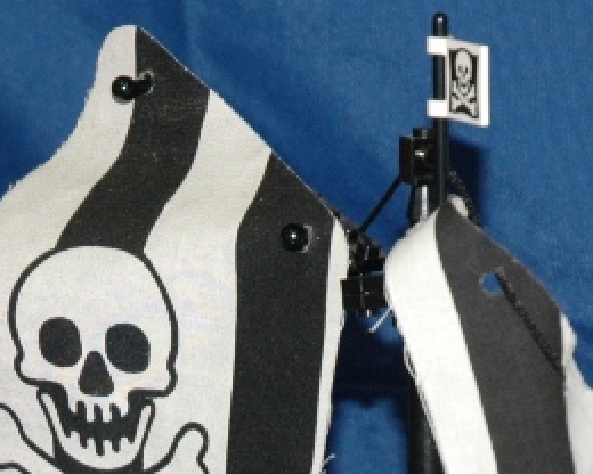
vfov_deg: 5.3
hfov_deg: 6.7
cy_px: 660
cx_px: 322
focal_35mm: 288
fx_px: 5055
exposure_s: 1/30
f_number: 6.3
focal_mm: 52
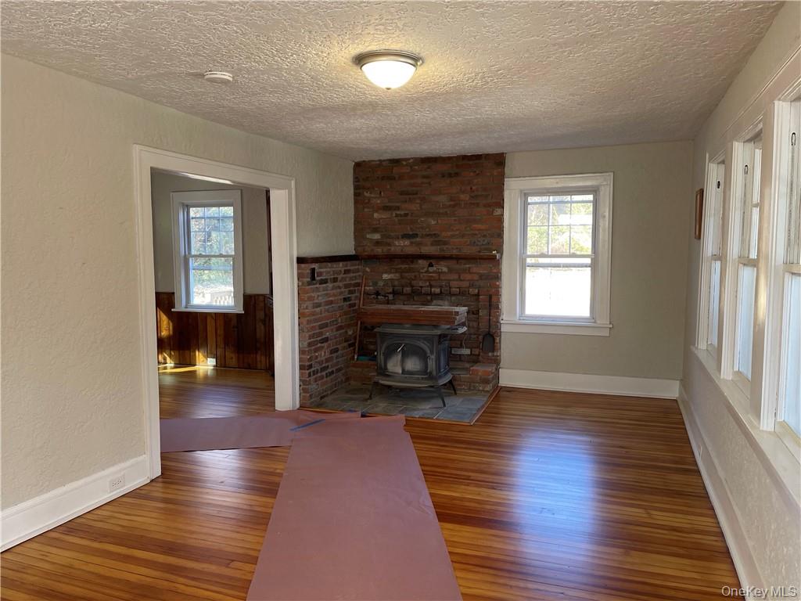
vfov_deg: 54.9
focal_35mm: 25
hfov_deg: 69.4
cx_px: 400
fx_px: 578
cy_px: 300
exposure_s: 1/111
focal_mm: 5.1
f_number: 1.6
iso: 125
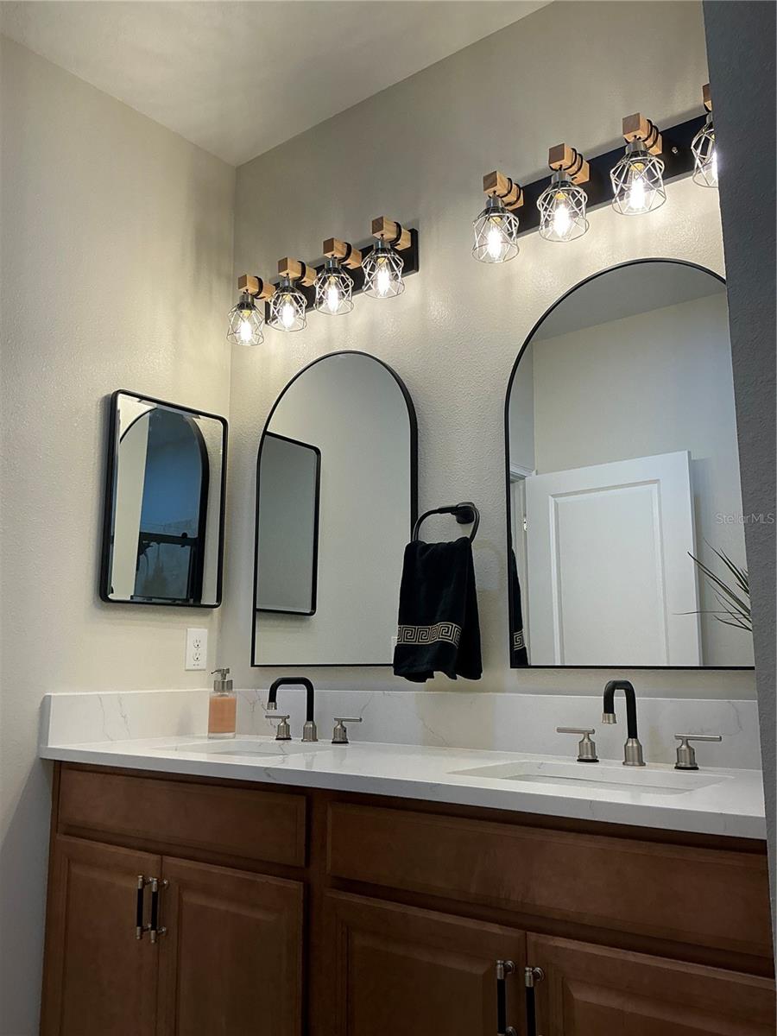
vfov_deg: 63.4
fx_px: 838
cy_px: 518
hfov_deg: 49.7
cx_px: 388
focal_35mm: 28
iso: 25
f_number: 1.8
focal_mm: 3
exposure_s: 1/120
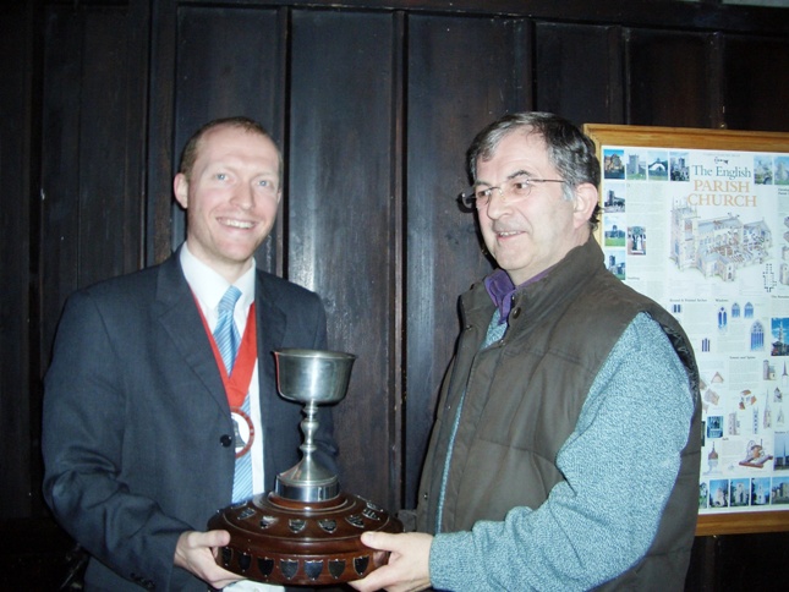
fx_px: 798
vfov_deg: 40.7
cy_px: 296
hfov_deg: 52.6
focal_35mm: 35
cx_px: 394
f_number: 2.6
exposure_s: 1/60
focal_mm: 5.8
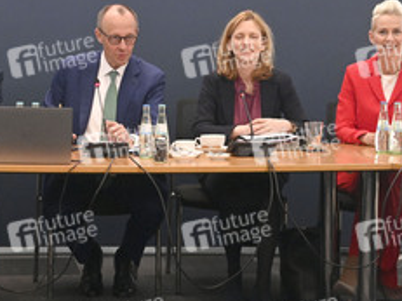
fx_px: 871
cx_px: 76
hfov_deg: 25.5
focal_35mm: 75
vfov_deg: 19.6
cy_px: 101
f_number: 6.3
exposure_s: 1/250
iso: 8000
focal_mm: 40
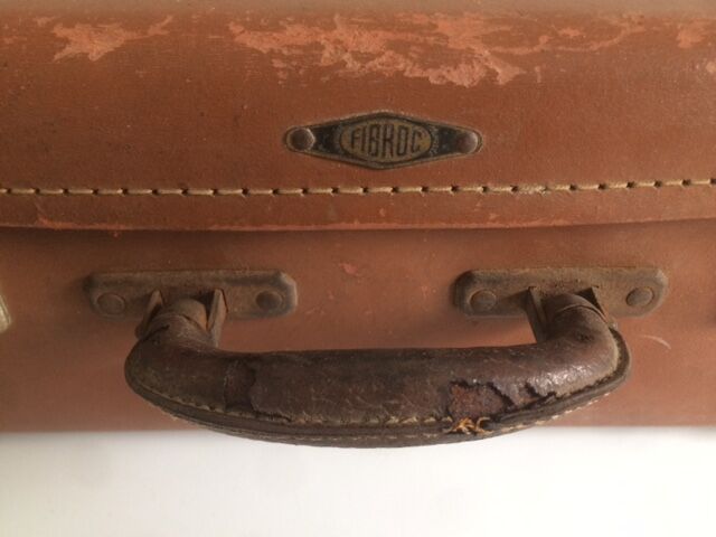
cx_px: 358
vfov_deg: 48.2
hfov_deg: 61.7
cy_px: 268
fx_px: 600
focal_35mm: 29
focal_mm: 4.15
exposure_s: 1/33
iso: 160
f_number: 2.2
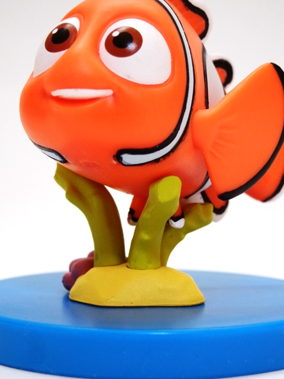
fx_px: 1061
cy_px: 190
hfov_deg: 15.2
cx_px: 142
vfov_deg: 20.2
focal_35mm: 97
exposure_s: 1/40
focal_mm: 17.3
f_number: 4.9
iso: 400
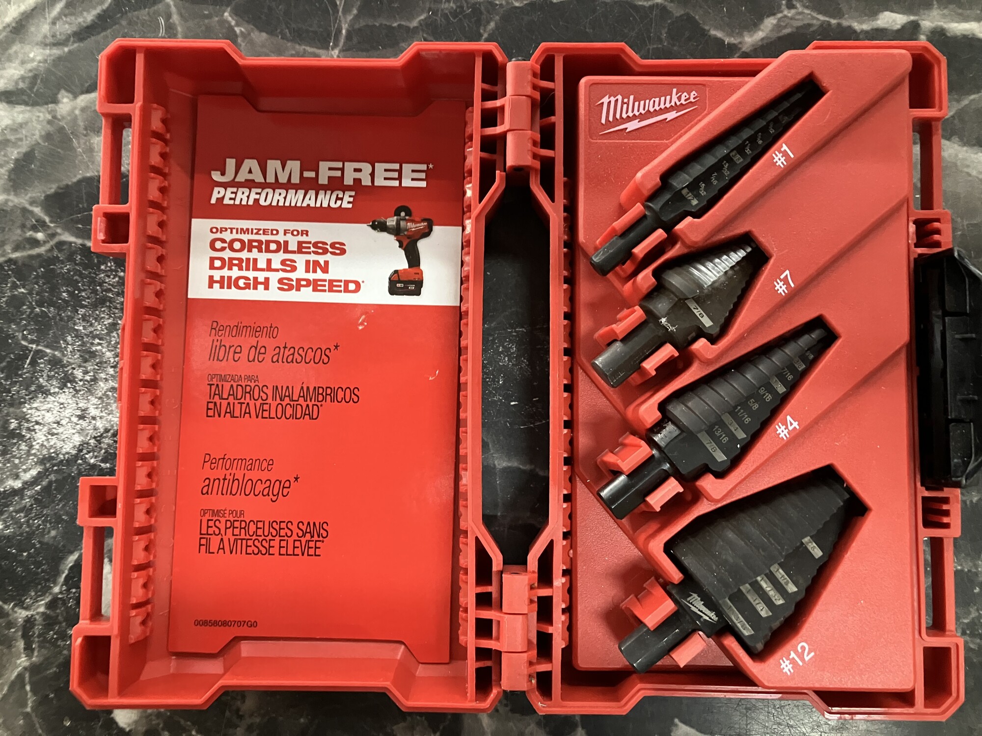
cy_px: 368
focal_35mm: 28
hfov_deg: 63.4
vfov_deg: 49.7
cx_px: 491
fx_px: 794
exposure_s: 1/30
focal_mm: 3.99
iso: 500
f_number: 1.8
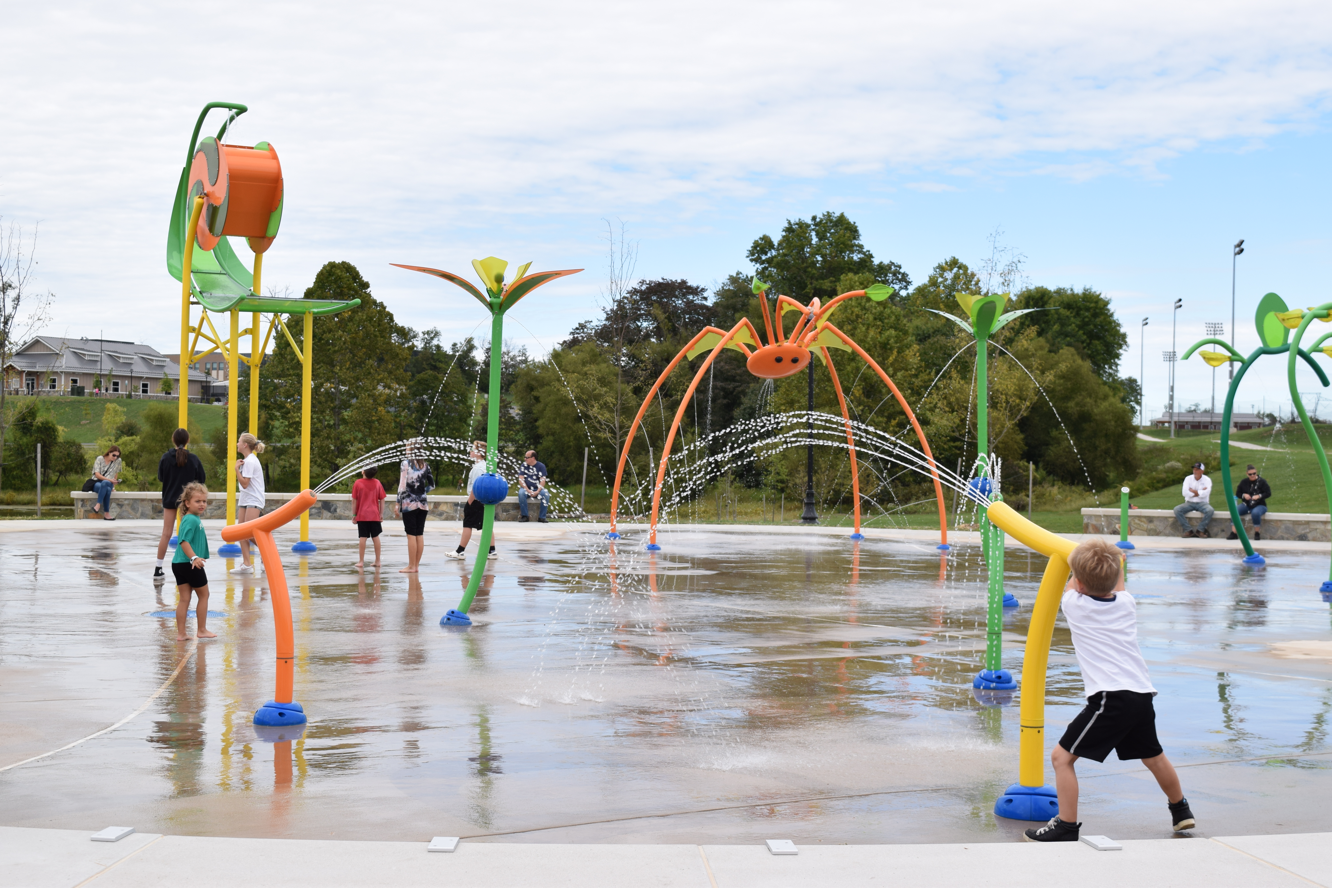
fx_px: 1776
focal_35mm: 48
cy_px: 444
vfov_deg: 28.1
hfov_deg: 41.1
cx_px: 666
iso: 200
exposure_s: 1/320
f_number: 9
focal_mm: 32
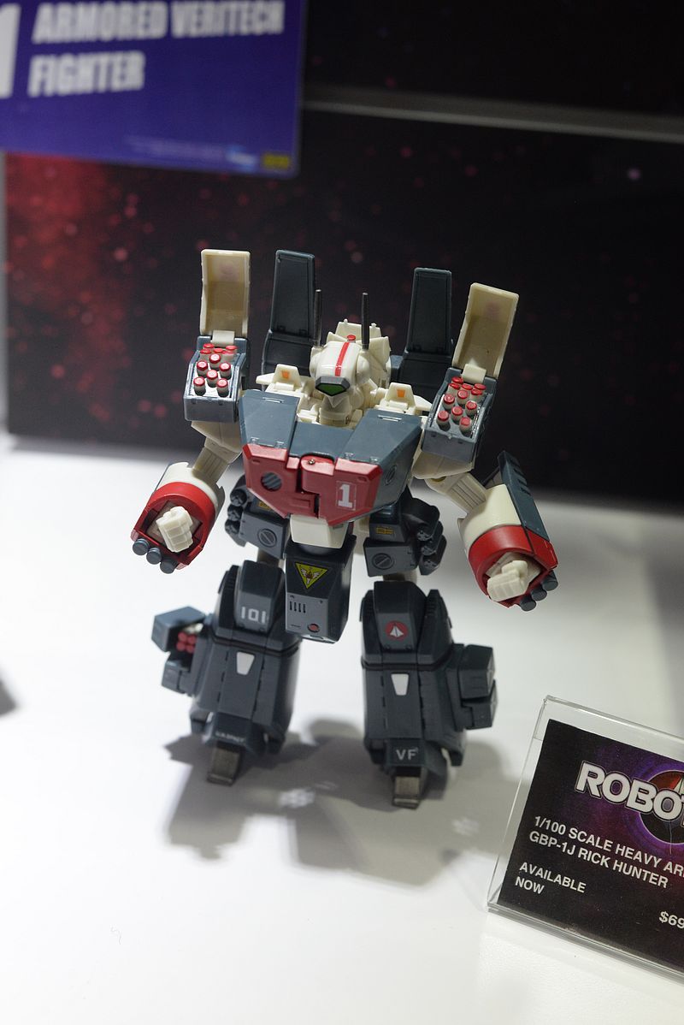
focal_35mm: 50
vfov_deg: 39.6
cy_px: 512
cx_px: 342
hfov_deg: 27.0
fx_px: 1423
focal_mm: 50
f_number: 5.6
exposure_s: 1/160
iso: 2000
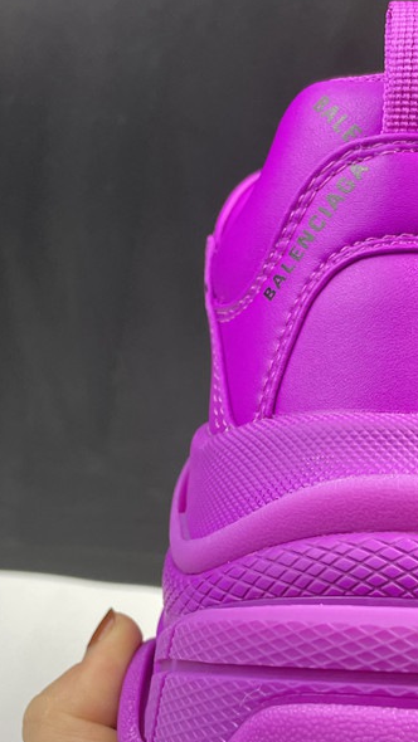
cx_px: 258
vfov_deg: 42.8
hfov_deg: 24.9
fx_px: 946
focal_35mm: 48
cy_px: 428
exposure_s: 1/109
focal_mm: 4.2
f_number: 1.6
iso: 125
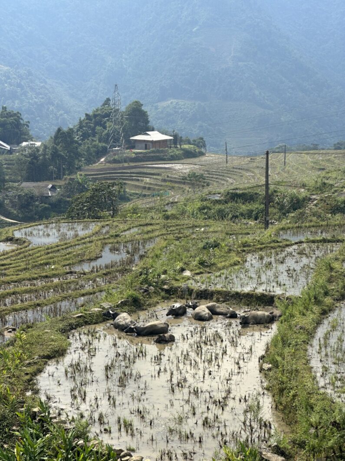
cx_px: 172
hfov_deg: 19.1
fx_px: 1023
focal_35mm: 77
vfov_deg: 25.3
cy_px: 230
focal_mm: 9
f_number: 2.8
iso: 32
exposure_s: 1/619
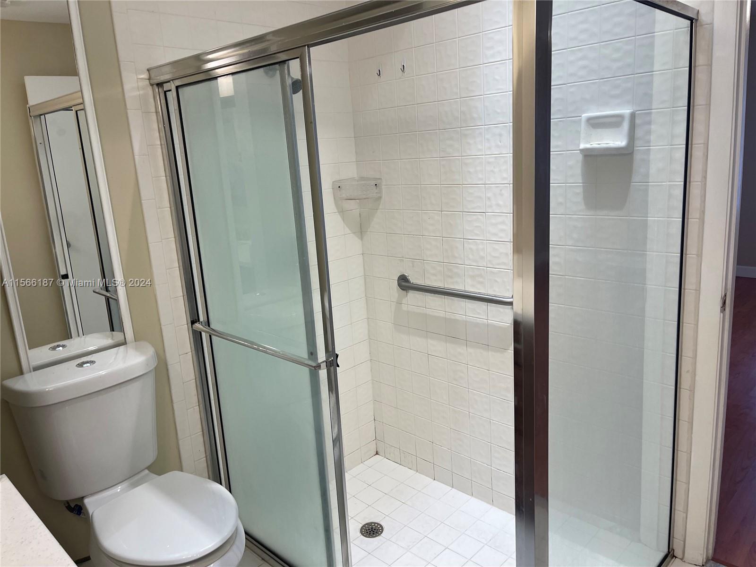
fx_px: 546
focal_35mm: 25
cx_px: 378
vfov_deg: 54.9
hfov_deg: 69.4
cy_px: 284
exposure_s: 1/120
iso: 80
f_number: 1.6
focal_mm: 5.1
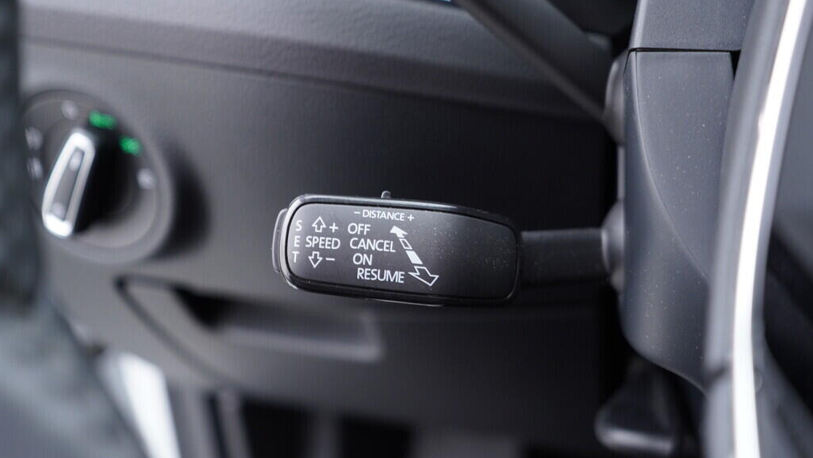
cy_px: 213
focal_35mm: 38
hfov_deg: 52.8
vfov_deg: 31.2
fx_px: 819
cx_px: 406
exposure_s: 1/40
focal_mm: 24
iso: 400
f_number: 2.8
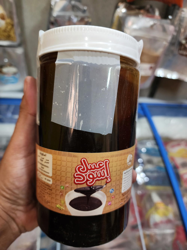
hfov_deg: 58.9
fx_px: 166
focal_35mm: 23
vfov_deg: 73.9
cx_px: 94
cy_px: 125
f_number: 1.8
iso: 320
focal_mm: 6.4
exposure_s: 1/100
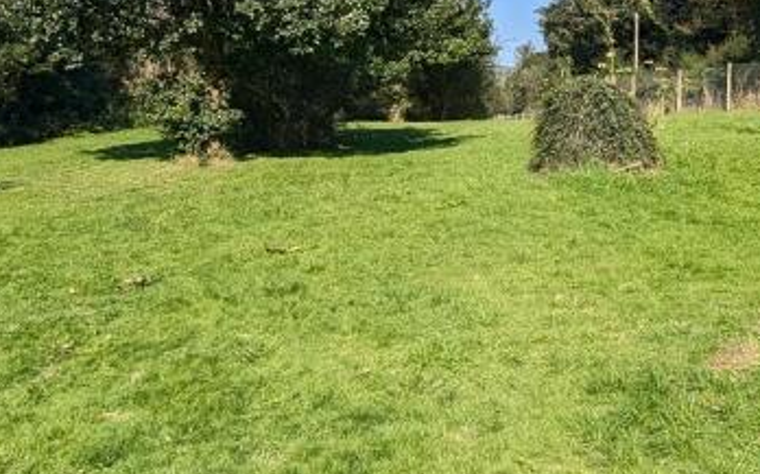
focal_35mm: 50
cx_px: 548
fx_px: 1035
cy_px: 93
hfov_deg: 39.5
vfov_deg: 25.3
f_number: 2.2
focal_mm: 2.35
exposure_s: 1/1686
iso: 50
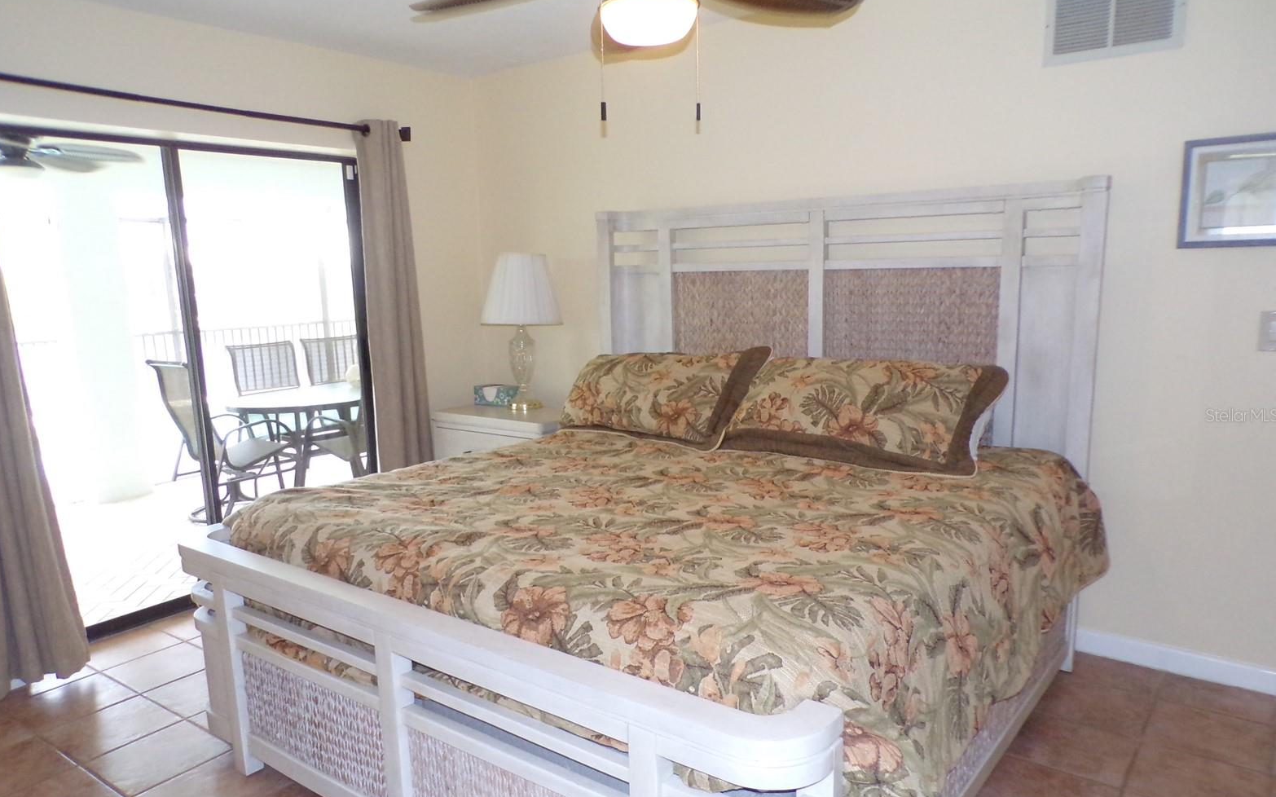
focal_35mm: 26
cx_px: 631
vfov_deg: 47.6
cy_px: 415
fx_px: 904
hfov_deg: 70.4
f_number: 3
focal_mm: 4.3
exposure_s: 1/60
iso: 400
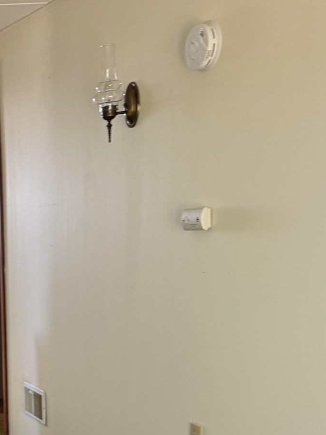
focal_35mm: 61
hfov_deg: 21.9
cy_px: 499
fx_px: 766
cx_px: -82
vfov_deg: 28.3
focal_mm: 6.76
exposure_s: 1/44
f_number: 1.78
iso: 250
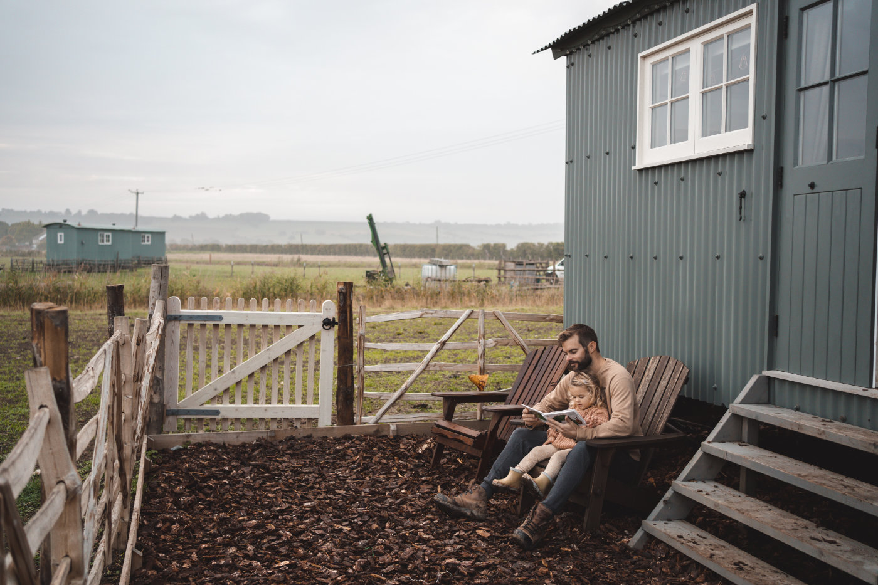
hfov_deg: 54.4
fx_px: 853
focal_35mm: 35
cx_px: 439
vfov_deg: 37.8
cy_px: 292
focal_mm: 35
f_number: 3.2
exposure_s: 1/320
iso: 800
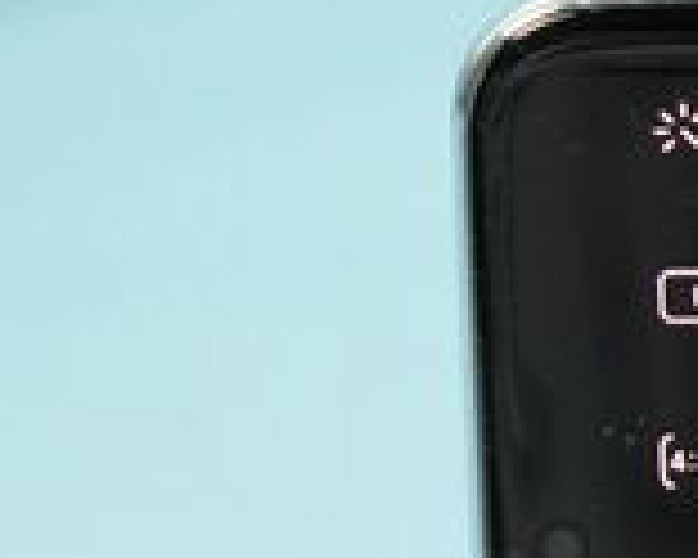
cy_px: -94
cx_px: 1851
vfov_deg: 3.8
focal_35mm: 408
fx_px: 8429
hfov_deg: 4.6
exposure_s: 1/200
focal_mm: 70
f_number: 7.1
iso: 4000
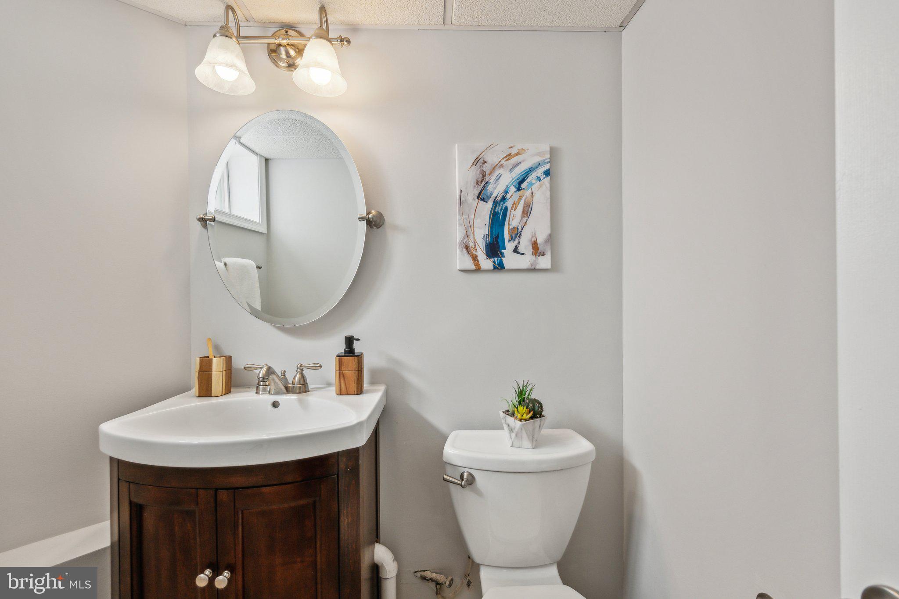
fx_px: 387
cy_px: 300
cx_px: 450
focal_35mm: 16
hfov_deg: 98.5
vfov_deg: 75.5
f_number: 7.1
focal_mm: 15.5
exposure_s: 1/125
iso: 400
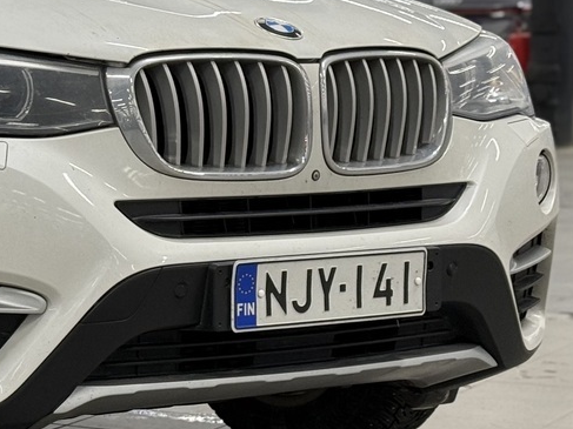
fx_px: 2350
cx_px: -201
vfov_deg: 10.4
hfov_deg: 13.3
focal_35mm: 142
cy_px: 76
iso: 80
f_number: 1.78
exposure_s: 1/100
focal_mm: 6.76
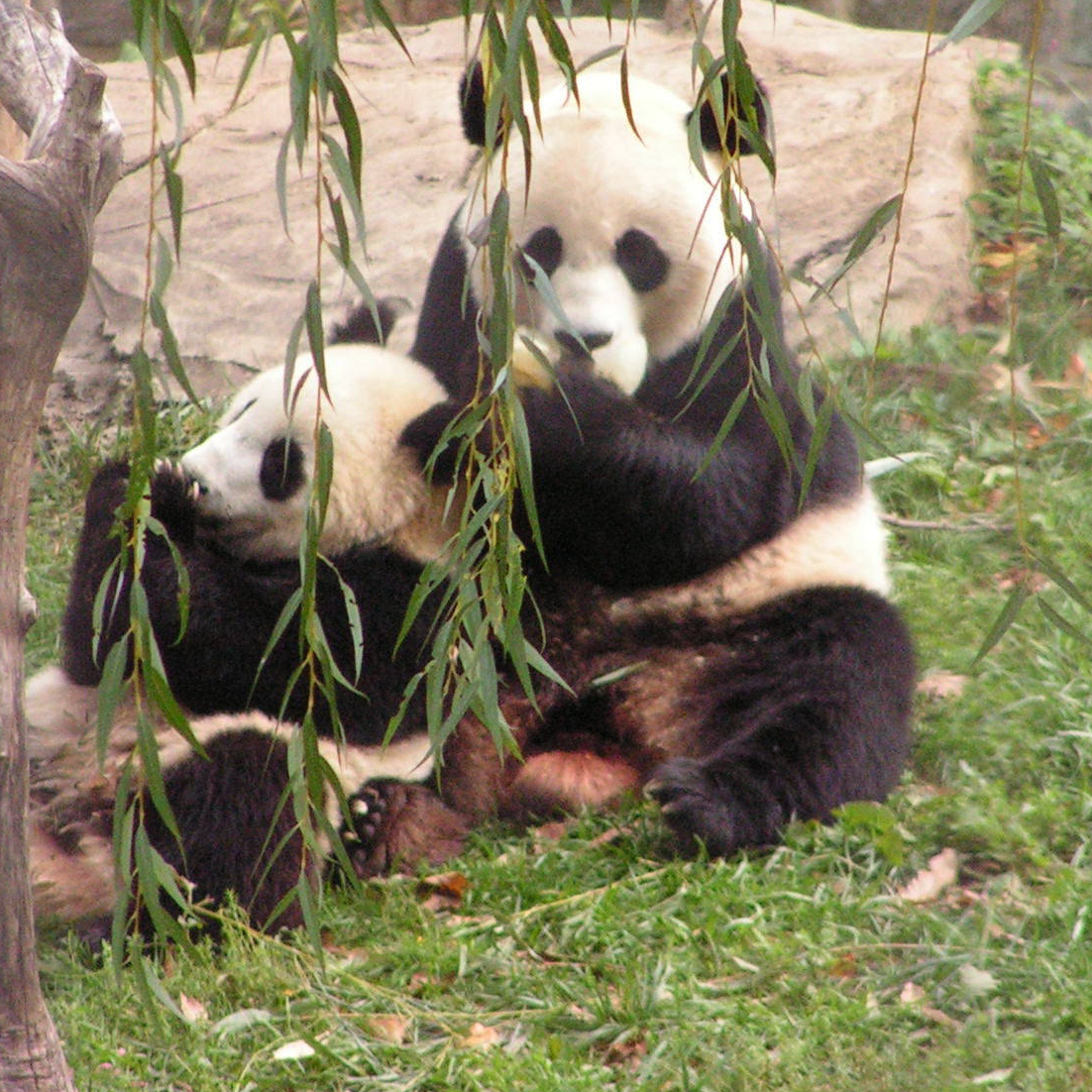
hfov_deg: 2.6
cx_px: 639
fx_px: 24198
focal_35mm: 678
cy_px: 442
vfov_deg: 2.6
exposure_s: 1/400
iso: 200
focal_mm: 61.8
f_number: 3.5
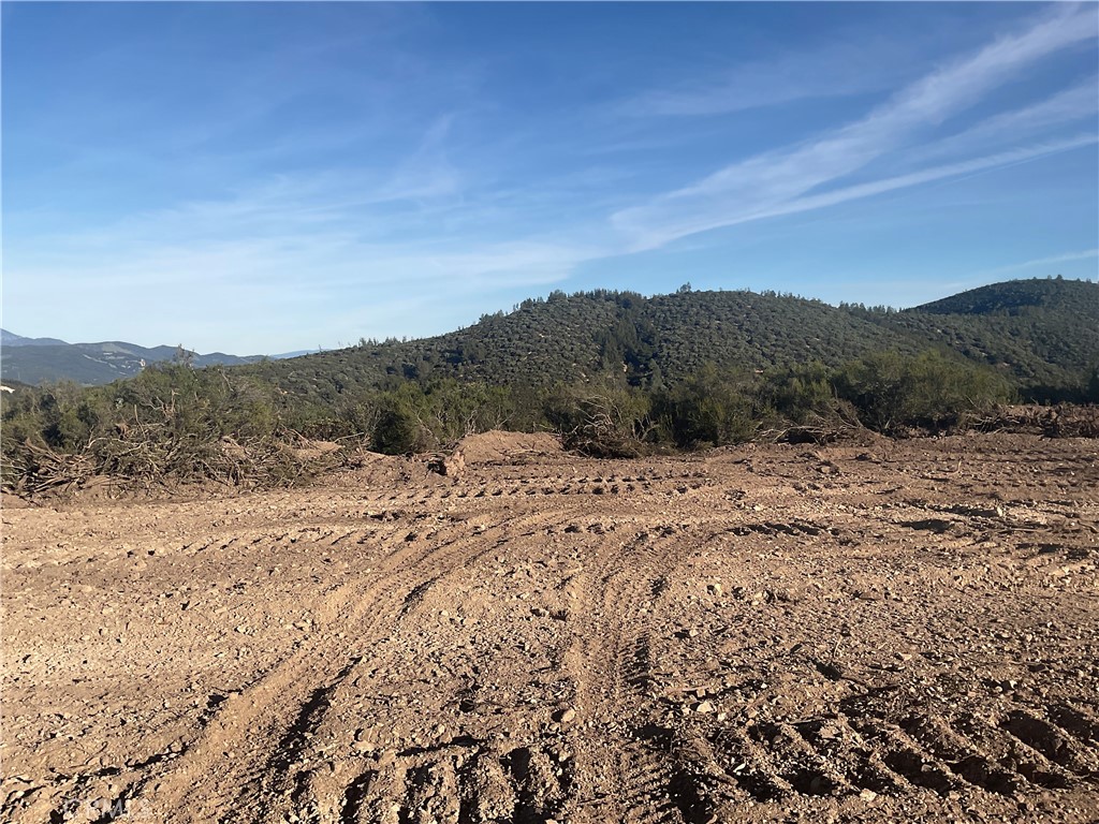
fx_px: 921
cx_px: 550
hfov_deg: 61.7
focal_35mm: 29
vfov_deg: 48.2
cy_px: 412
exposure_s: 1/2227
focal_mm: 3
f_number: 1.8
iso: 16
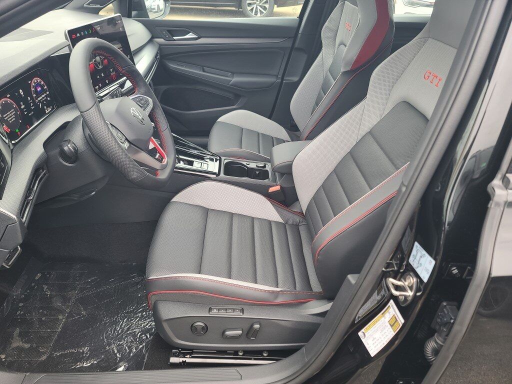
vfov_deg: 54.9
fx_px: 370
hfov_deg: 69.4
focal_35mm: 25
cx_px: 256
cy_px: 192
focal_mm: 7
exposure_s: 1/60
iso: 80
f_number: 1.8
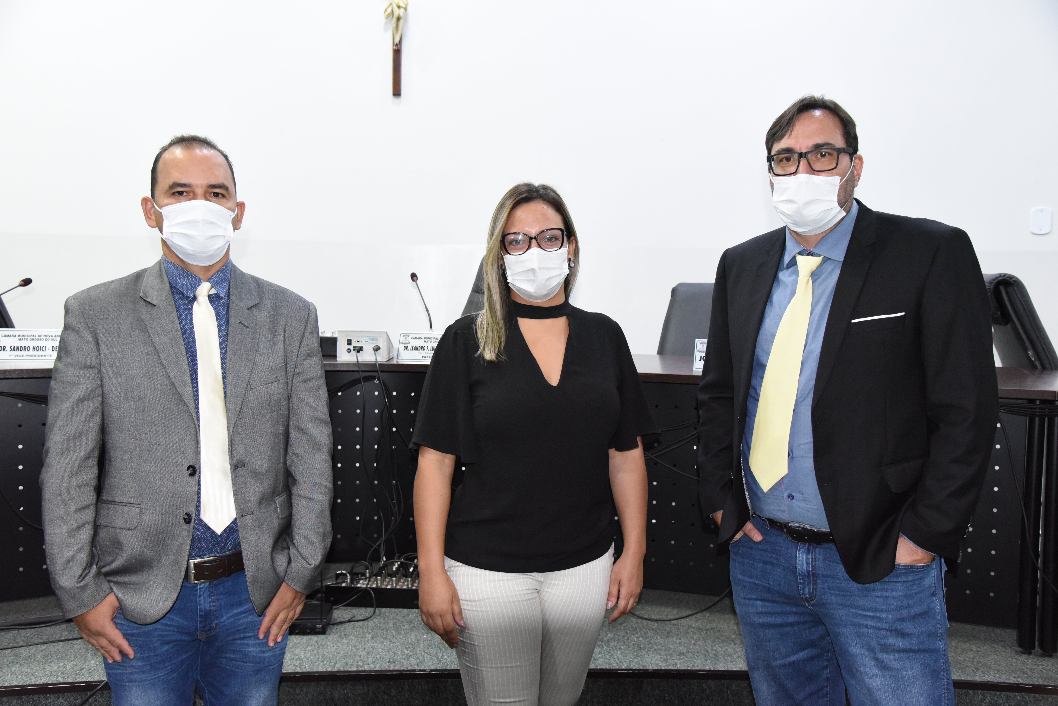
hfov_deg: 50.7
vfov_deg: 35.1
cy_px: 353
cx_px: 529
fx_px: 1117
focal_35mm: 38
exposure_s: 1/80
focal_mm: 38
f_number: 5
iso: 6400
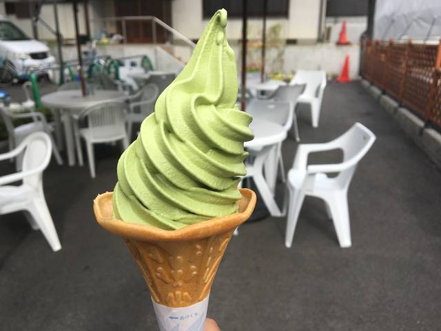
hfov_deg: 61.7
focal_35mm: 29
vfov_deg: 48.2
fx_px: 369
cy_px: 166
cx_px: 220
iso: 25
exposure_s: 1/777
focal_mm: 4.15
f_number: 2.2
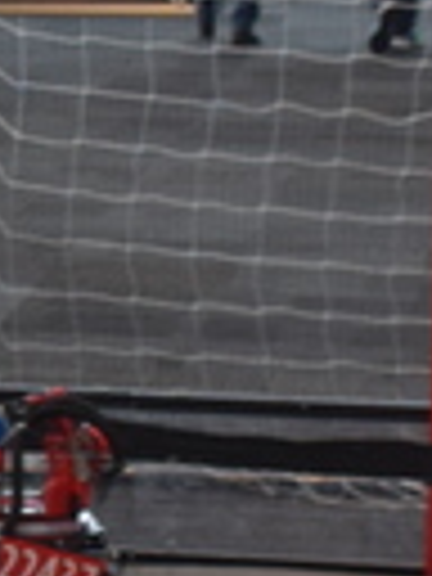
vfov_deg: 8.6
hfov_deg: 6.1
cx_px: -720
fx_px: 3827
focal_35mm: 230
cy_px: 263
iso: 400
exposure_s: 1/100
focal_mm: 20
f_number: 5
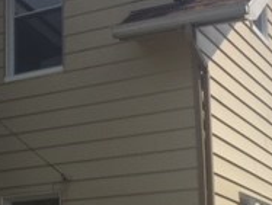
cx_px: 15
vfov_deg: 14.8
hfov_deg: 19.3
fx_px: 779
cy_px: 196
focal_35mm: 99
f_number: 2.2
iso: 32
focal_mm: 4.15
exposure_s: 1/2326
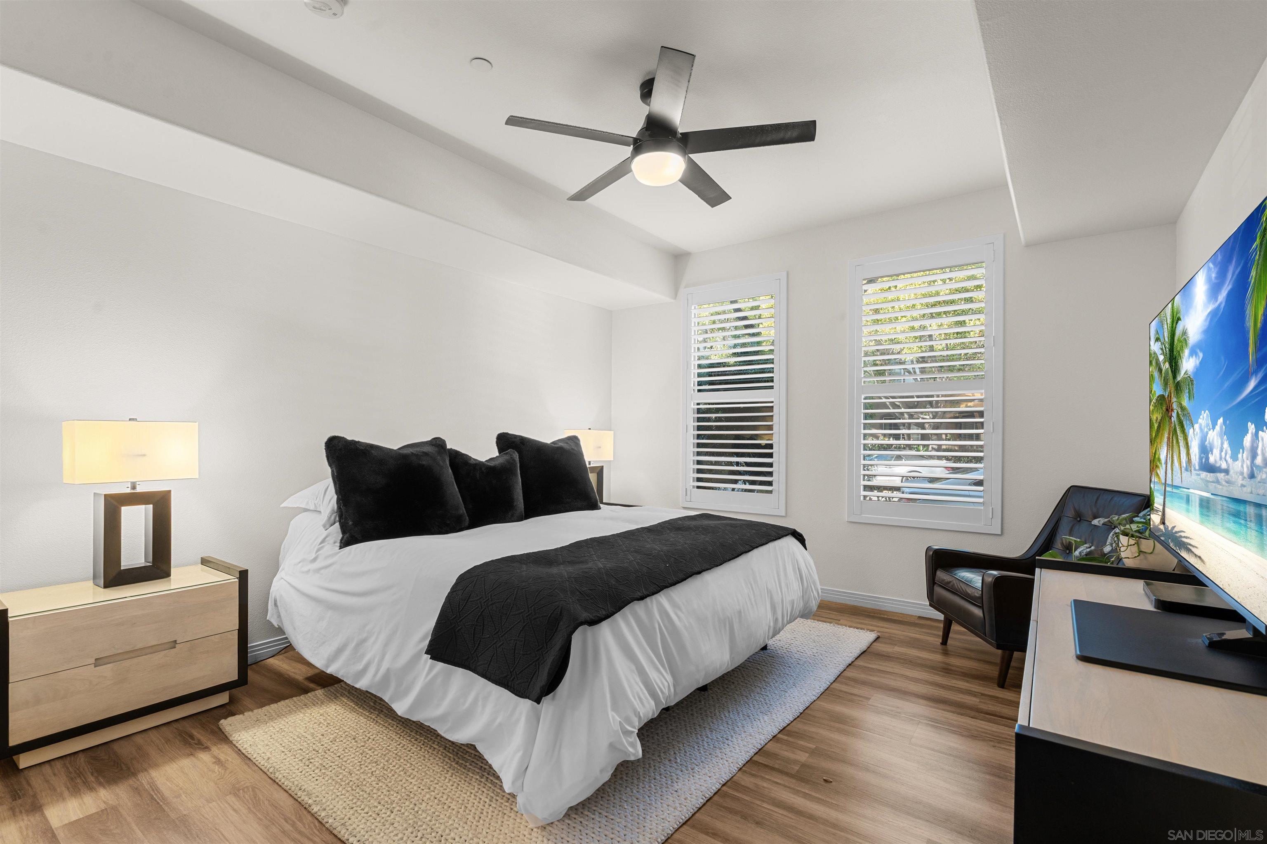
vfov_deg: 73.7
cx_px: 634
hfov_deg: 96.7
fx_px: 563
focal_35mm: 16
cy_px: 422
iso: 100
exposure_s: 1.6
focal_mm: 16
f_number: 9
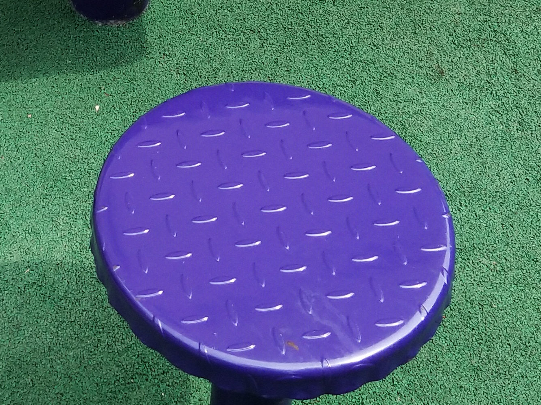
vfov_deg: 14.6
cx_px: 52
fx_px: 1516
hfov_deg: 19.8
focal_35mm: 97
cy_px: -126
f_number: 2.2
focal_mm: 3.69
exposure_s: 1/398
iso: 50
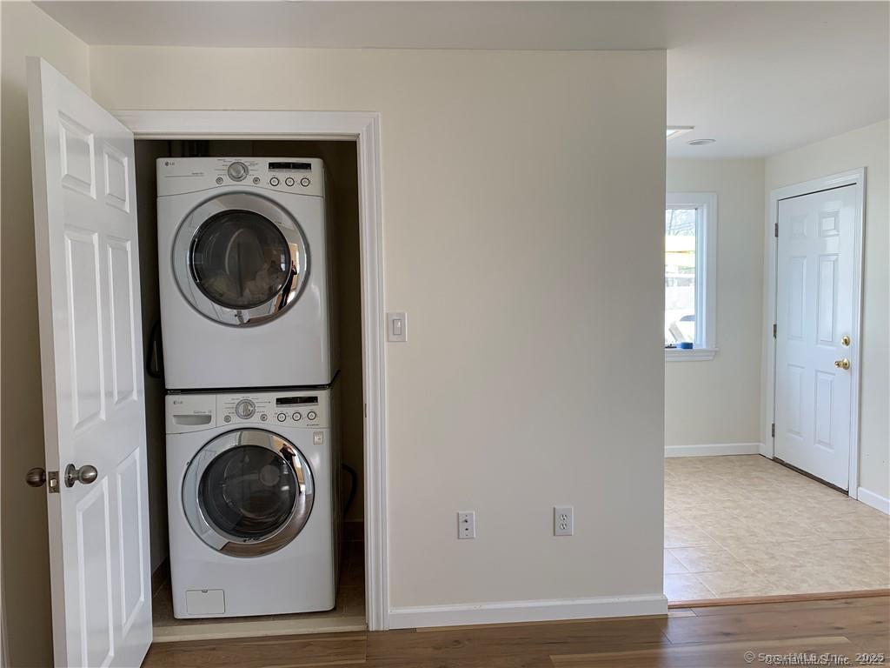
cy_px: 334
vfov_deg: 53.1
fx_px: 668
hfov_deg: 67.3
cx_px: 445
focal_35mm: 26
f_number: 1.8
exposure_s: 1/123
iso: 25
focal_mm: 4.25
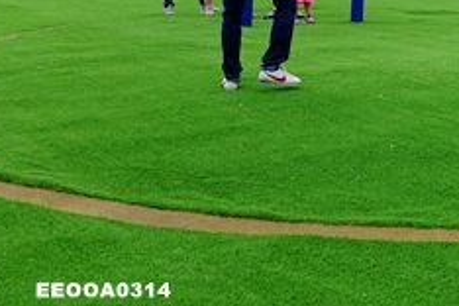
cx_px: 581
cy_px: -52
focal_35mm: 86
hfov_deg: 21.6
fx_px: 1096
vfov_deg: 15.4
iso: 125
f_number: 4
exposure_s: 1/640
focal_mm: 11.33
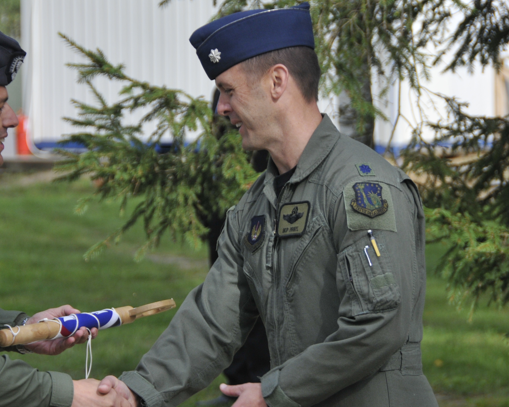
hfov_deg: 7.6
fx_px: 3808
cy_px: 236
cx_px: 193
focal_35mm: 253
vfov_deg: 6.1
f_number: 5.3
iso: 400
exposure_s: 1/640
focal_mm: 105
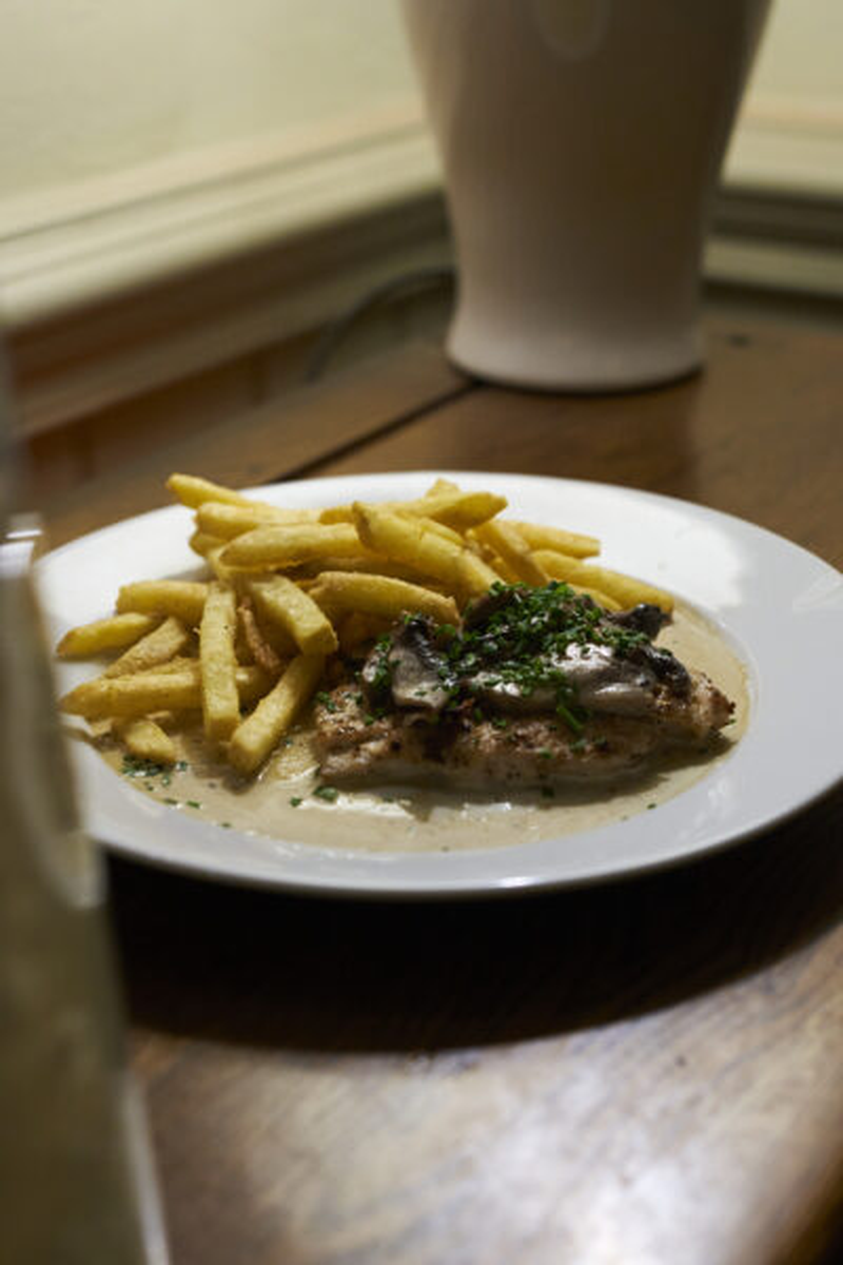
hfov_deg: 26.0
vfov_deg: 38.2
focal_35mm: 52
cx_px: 422
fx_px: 1826
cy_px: 632
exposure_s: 1/200
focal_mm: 35
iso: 1600
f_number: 2.8
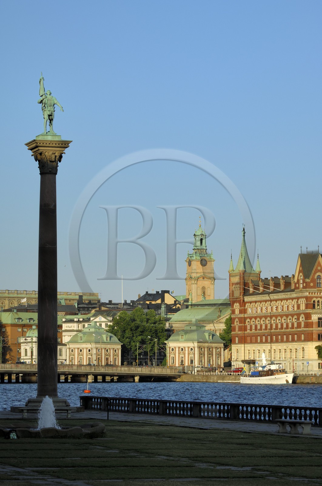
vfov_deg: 15.2
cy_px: 243
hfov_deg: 10.1
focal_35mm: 135
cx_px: 161
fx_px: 1817
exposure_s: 1/250
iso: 100
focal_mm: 90
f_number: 8.5
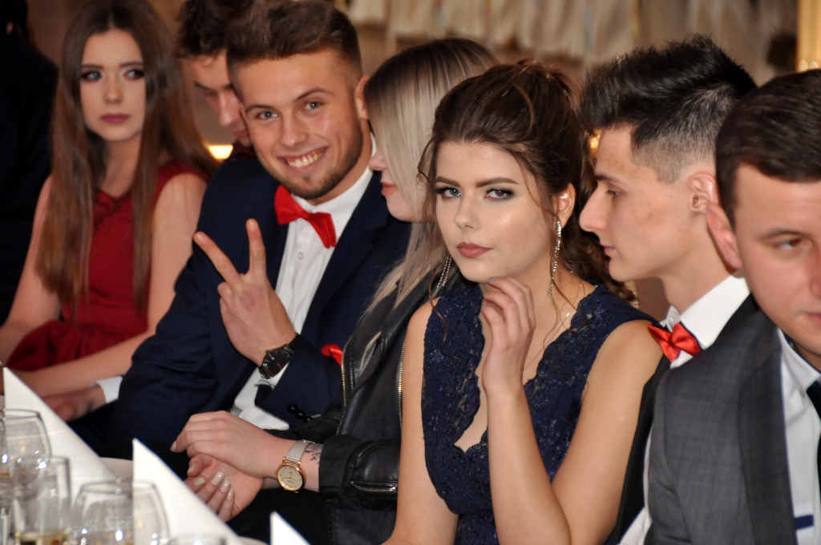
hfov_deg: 9.8
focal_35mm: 210
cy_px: 272
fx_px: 4783
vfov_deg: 6.5
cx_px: 410
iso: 800
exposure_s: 1/60
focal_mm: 140
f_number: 6
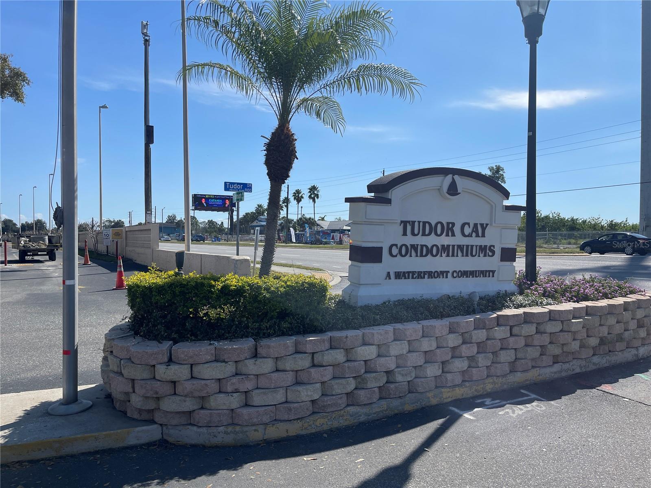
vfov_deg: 53.1
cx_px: 326
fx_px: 489
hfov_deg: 67.3
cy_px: 244
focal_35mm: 26
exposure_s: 1/7937
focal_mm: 5.1
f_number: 1.6
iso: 50
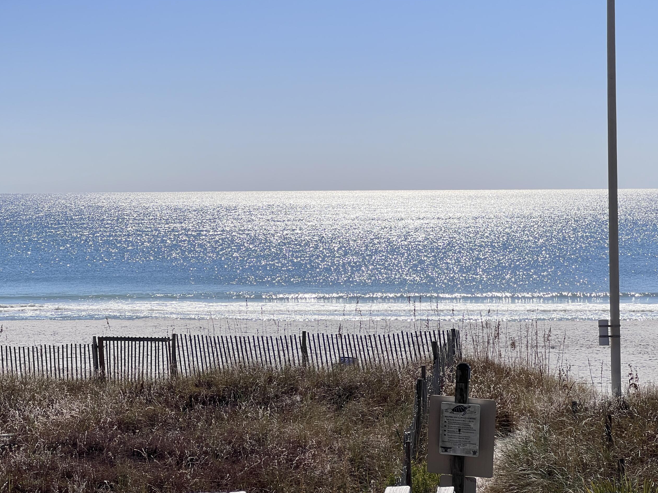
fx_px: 1749
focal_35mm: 92
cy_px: 232
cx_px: 334
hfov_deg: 21.3
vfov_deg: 16.1
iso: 32
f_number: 2.8
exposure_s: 1/1553
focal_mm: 9
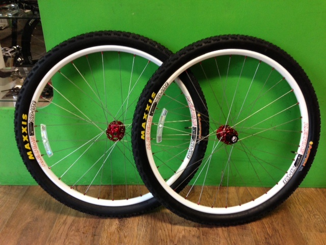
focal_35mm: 33
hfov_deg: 55.4
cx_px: 163
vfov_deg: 42.9
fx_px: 311
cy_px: 122
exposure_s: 1/20
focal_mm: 4.13
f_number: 2.4
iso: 125
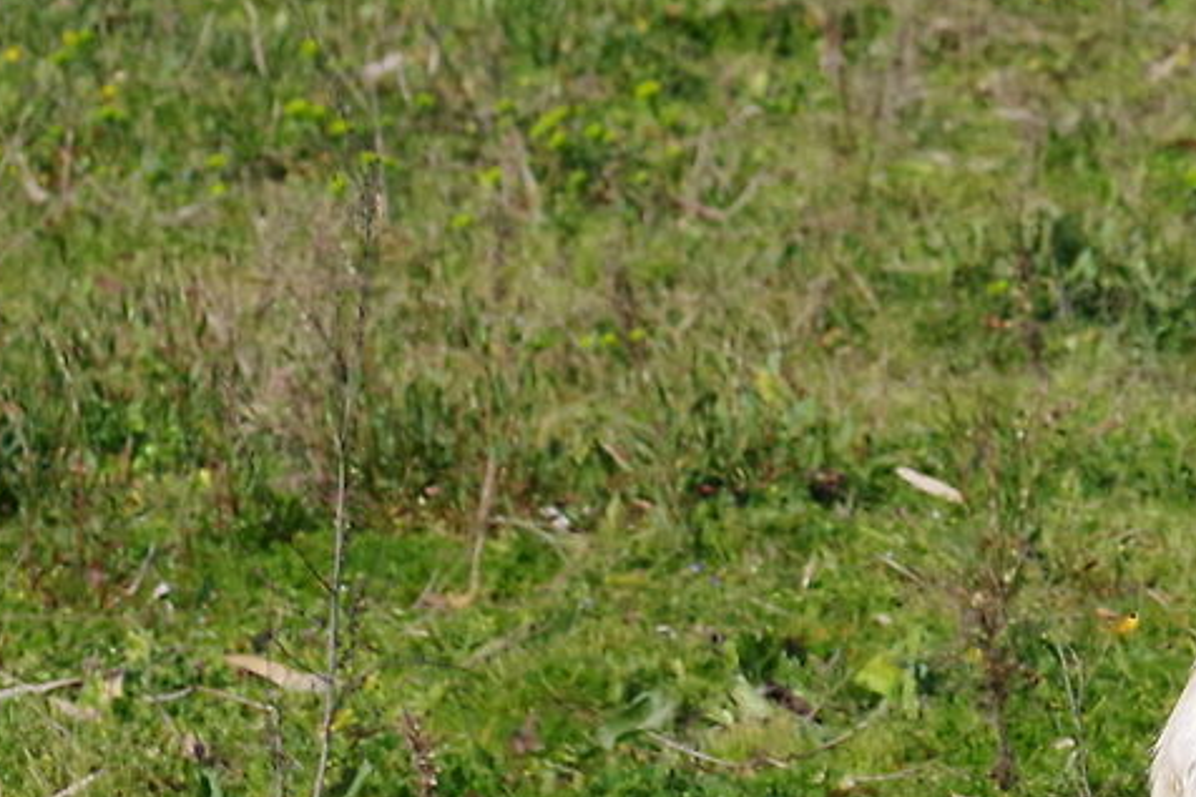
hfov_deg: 4.8
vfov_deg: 3.2
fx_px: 14247
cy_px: -355
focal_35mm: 429
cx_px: 2053
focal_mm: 85
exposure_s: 1/4000
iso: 1600
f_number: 9
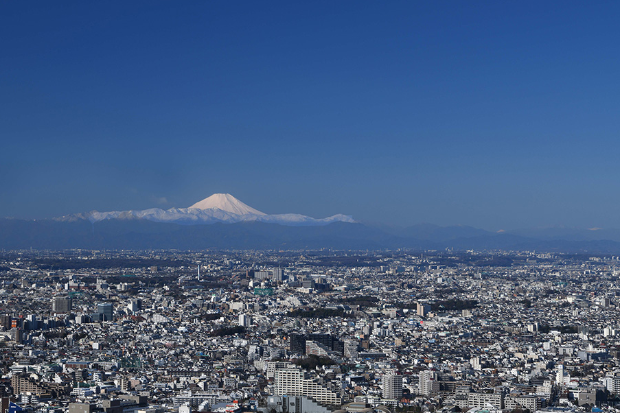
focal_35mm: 93
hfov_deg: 21.9
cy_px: 185
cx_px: 231
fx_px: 1602
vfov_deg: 14.7
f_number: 20
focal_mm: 70
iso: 100
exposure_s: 1/30
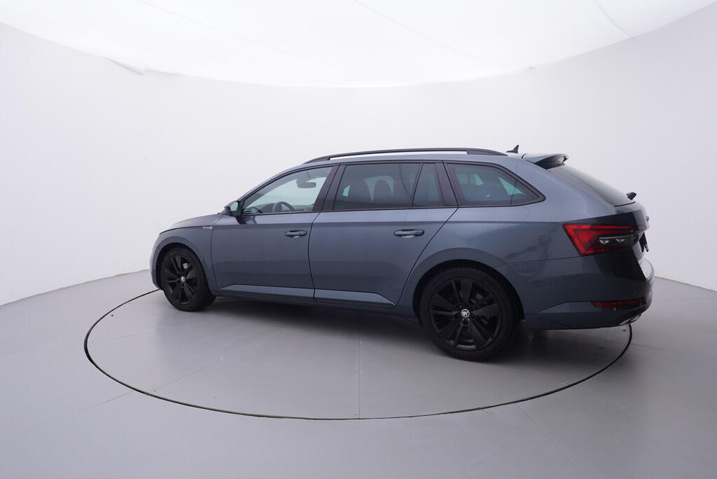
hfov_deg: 77.3
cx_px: 358
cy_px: 240
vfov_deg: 56.2
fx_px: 448
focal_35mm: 22
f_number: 5
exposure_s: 1/80
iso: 200
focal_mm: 15
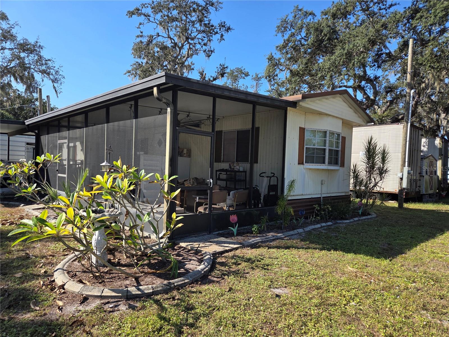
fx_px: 298
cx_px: 224
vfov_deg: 58.9
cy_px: 168
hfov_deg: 73.9
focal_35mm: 23
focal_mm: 5.4
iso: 80
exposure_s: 1/2715
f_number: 1.8
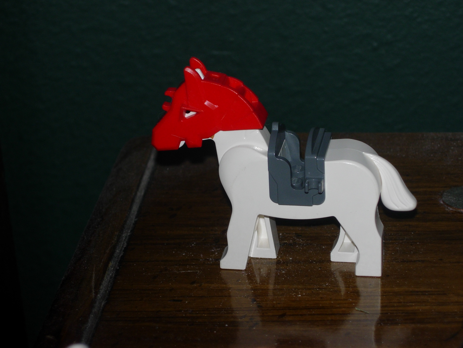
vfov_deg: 13.1
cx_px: 232
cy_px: 174
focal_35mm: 113
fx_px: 1511
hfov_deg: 17.4
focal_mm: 23.4
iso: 79
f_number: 4.9
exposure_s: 1/64
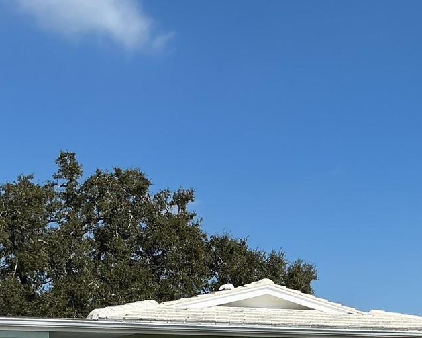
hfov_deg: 25.9
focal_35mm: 72
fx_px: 899
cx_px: 346
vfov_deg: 20.1
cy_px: 387
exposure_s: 1/2959
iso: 25
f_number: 1.8
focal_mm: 3
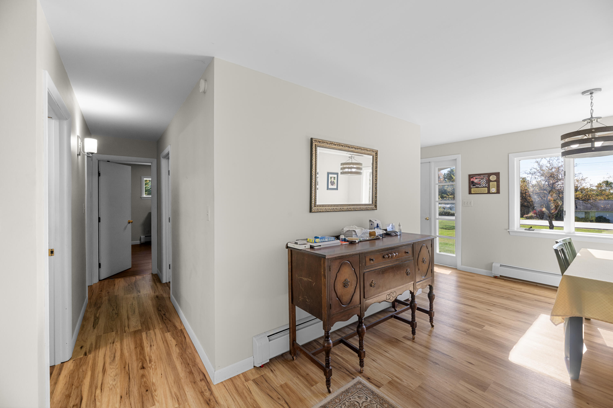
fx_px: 238
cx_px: 306
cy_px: 204
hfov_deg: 104.3
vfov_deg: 81.1
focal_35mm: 14
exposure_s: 1/25
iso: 320
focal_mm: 14
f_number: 9
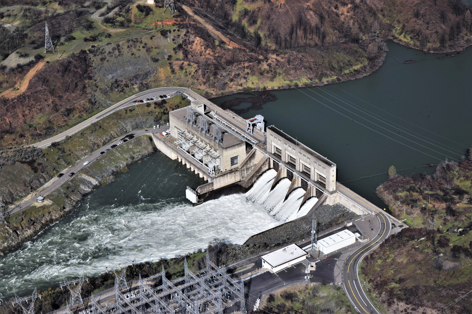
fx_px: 1082
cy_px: 157
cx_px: 236
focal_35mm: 82
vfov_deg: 16.6
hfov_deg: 24.6
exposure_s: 1/1250
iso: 400
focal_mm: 55
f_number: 5.6
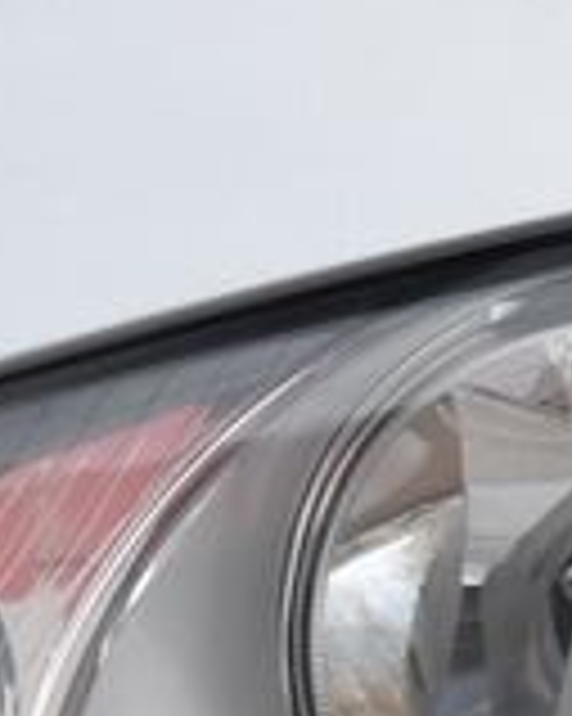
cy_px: 721
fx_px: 15378
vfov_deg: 2.7
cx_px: 113
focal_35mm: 726
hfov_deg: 2.1
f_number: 7.1
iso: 500
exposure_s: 1/200
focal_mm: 120
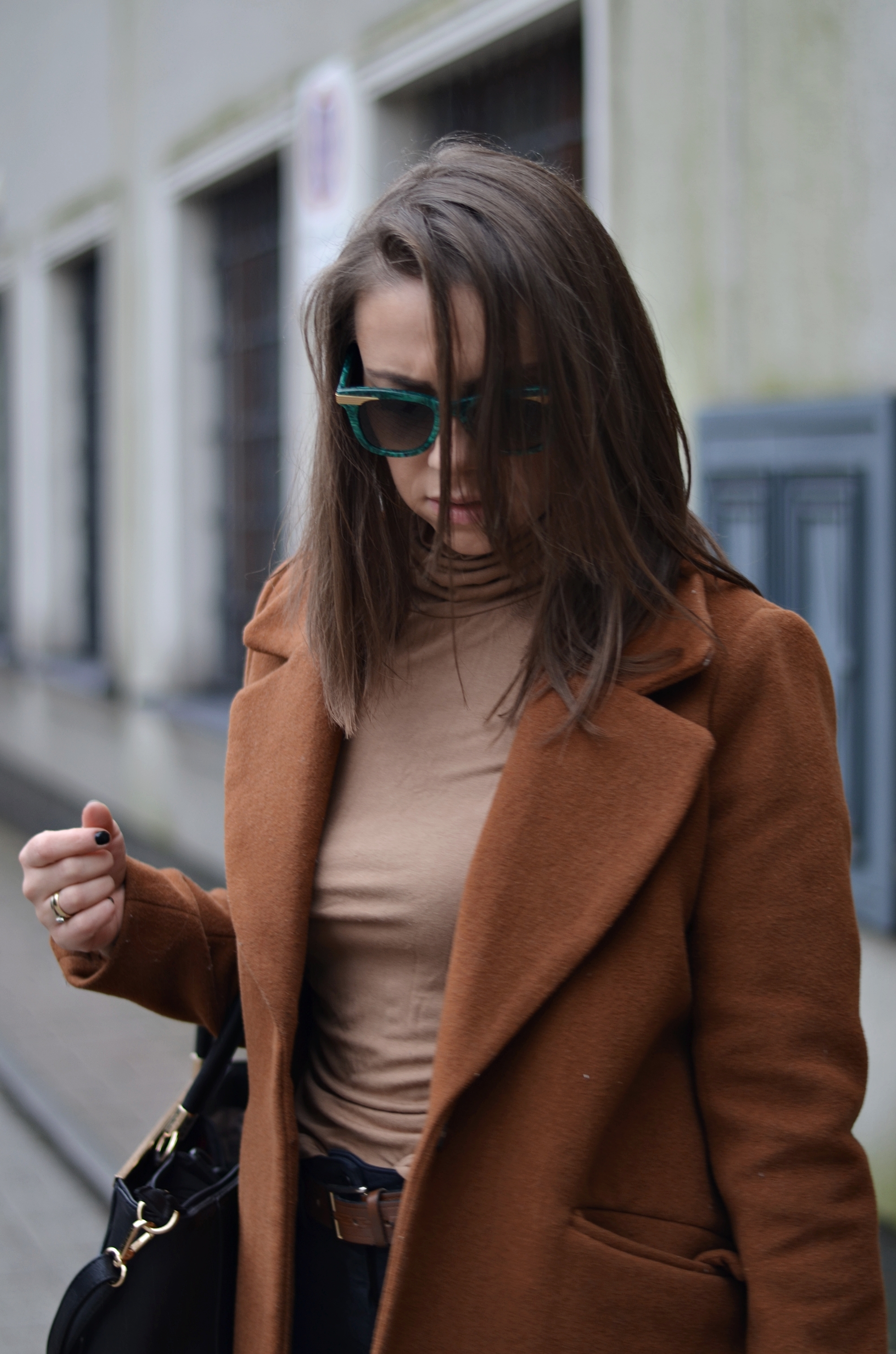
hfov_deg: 18.1
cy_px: 677
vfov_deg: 27.0
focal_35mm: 75
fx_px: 2813
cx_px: 448
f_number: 1.8
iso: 100
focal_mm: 50
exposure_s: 1/100
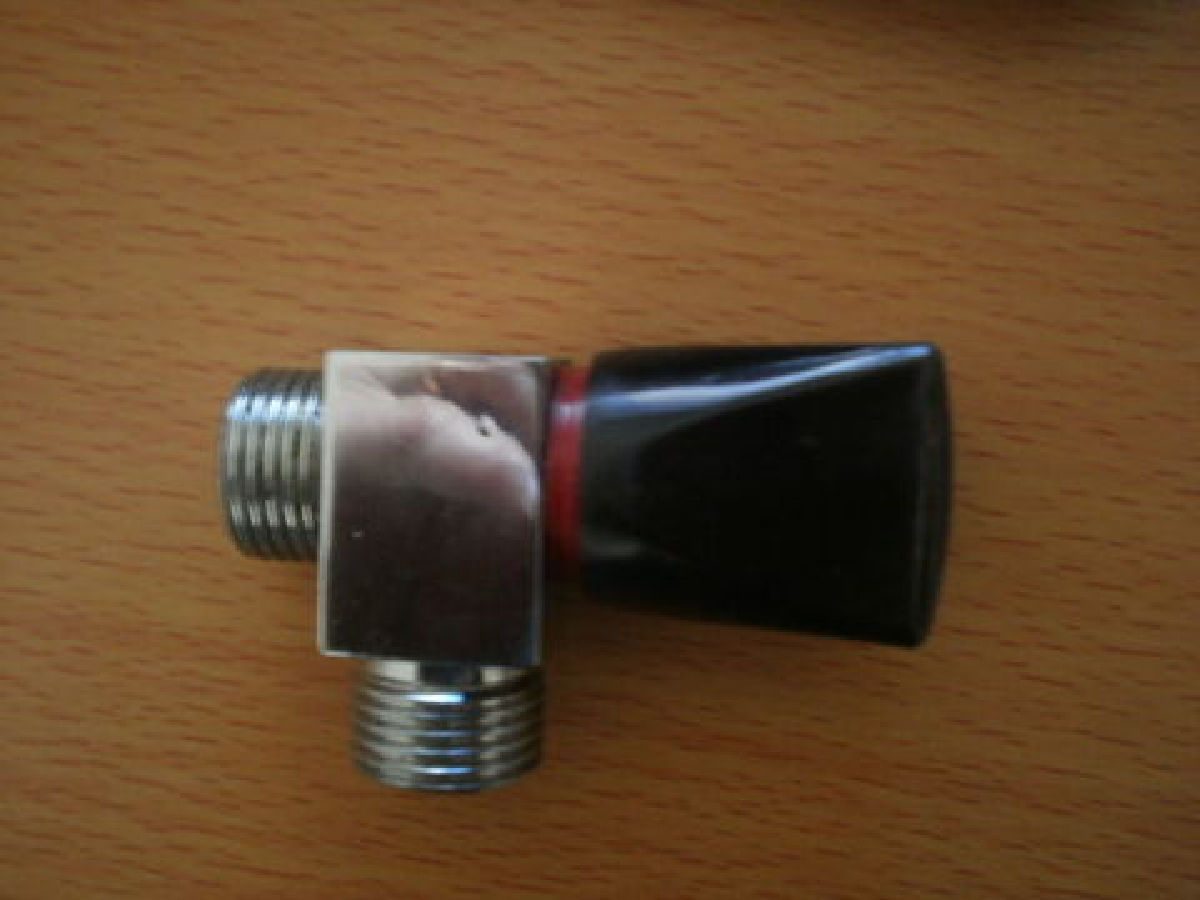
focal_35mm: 37
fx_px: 1283
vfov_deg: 38.7
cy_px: 450
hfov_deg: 50.1
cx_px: 600
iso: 400
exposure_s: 1/2
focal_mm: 6.51
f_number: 3.1
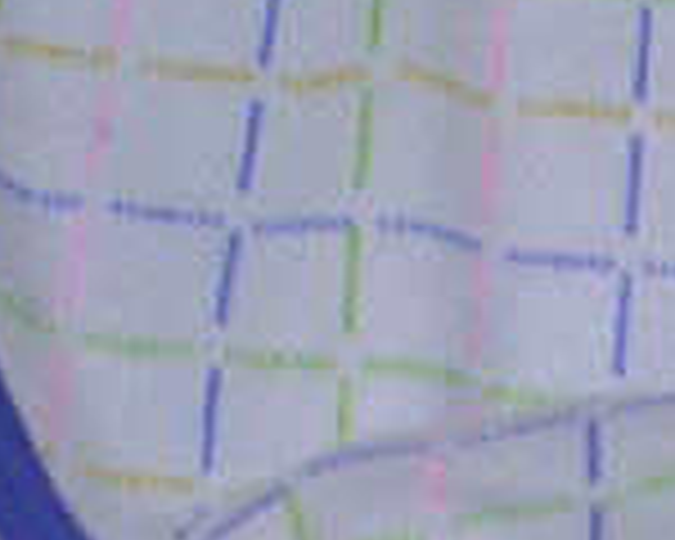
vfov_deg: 6.0
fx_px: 5074
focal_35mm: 254
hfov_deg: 7.5
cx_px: 806
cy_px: 837
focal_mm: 5.8
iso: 50
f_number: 2.8
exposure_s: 1/10.7
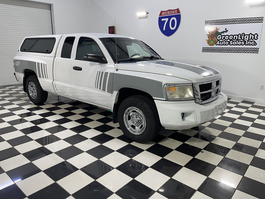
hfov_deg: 69.4
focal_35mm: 25
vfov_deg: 54.9
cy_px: 100
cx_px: 132
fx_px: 191
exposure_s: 1/120
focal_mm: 5.1
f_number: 1.6
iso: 80
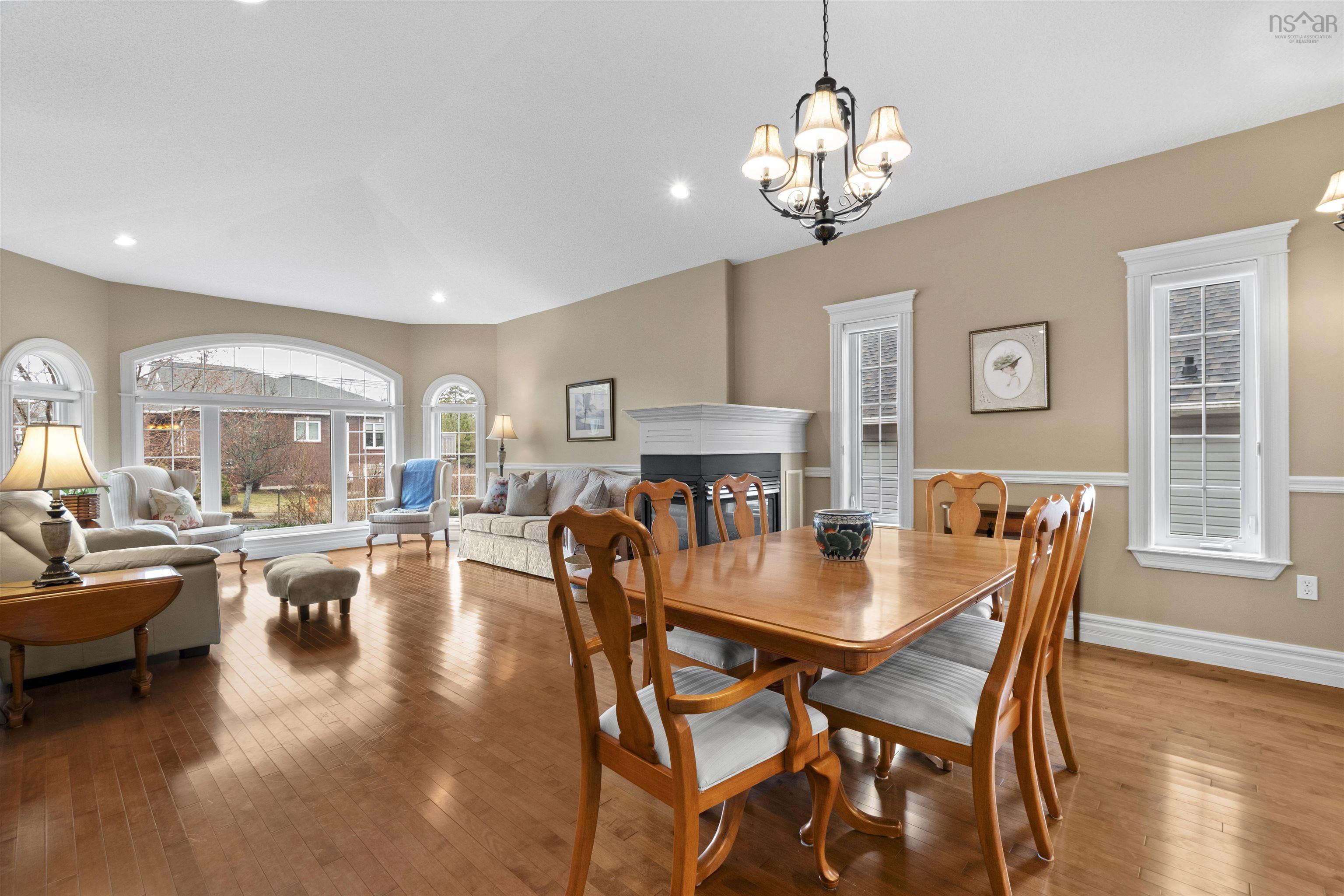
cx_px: 672
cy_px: 448
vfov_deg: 77.3
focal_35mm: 15
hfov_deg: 100.4
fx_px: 560
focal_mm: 10
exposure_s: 1/2
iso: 400
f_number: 10
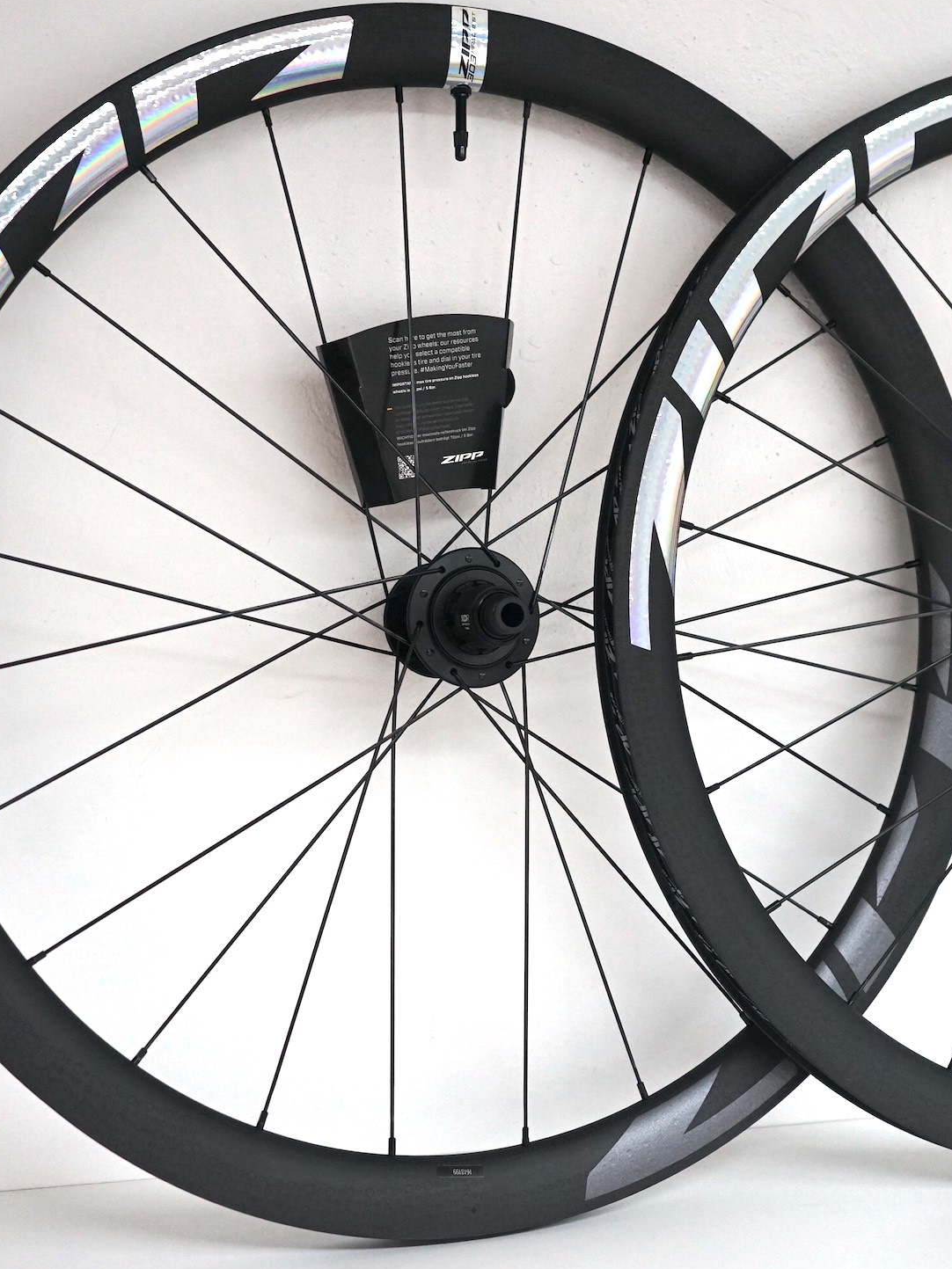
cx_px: 665
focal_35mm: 63
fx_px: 2310
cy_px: 637
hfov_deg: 23.1
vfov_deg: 30.7
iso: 1600
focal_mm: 43
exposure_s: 1/160
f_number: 4.5
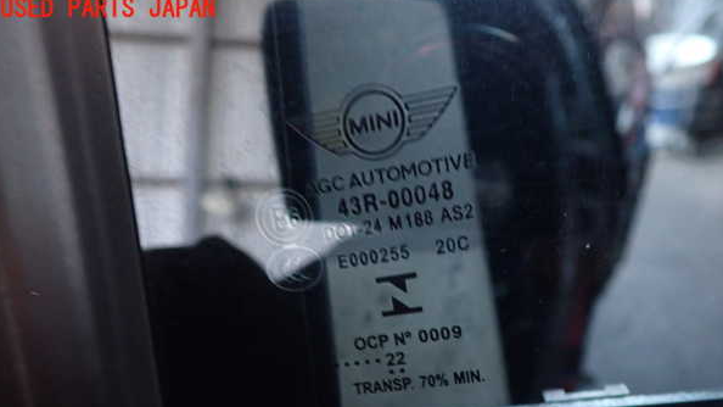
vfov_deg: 35.3
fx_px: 633
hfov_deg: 59.5
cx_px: 359
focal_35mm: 33
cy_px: 268
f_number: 2.3
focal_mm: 5.4
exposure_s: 1/30
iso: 640
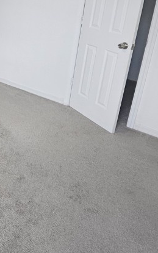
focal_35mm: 34
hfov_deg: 28.8
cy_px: 57
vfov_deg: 53.6
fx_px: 234
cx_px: -57
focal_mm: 1.7
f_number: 2.2
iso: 80
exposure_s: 1/60
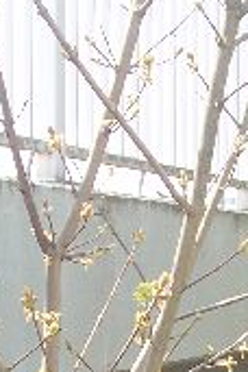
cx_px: 172
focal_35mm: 117
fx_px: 1209
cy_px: 383
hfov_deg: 11.7
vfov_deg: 17.1
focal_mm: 5.6
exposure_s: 1/350
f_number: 2.7
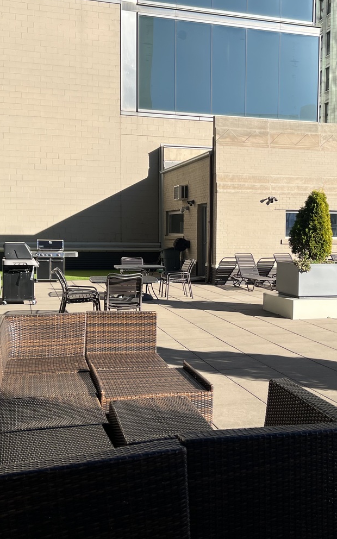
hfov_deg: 31.9
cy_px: 260
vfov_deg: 49.3
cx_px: 197
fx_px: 588
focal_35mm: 40
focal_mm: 5.7
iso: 50
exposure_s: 1/3571
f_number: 1.5
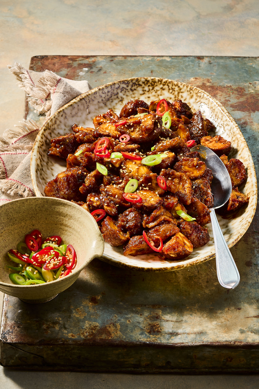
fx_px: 918
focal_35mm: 85
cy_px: 194
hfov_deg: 16.1
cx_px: 130
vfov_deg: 23.9
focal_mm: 85
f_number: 8.5
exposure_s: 1/160
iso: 100
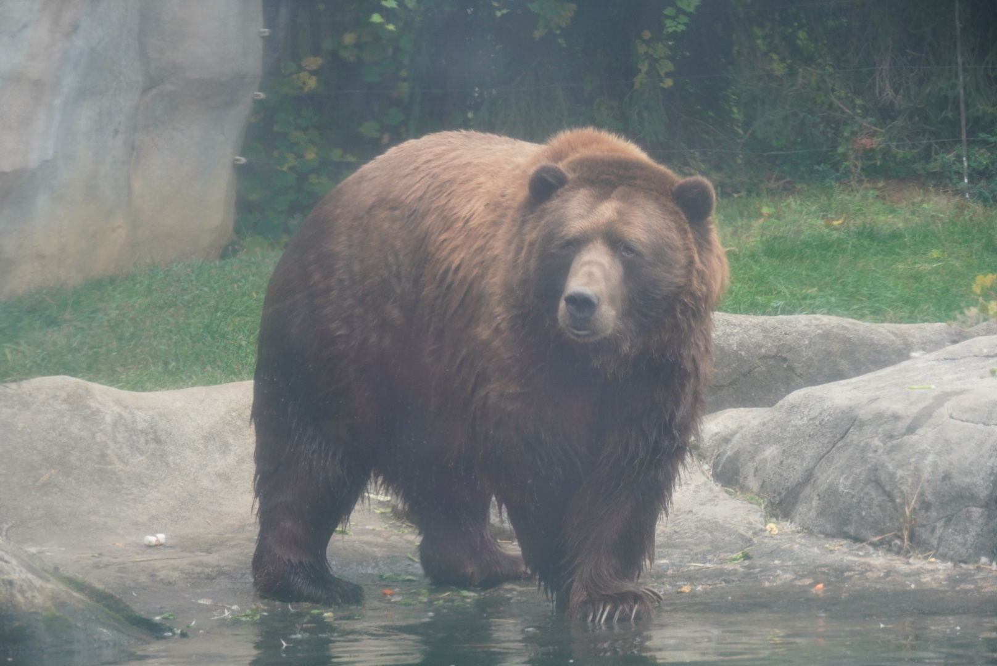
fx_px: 3076
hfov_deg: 18.4
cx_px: 498
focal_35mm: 111
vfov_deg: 12.4
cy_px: 333
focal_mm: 74
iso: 640
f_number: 5.6
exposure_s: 1/160
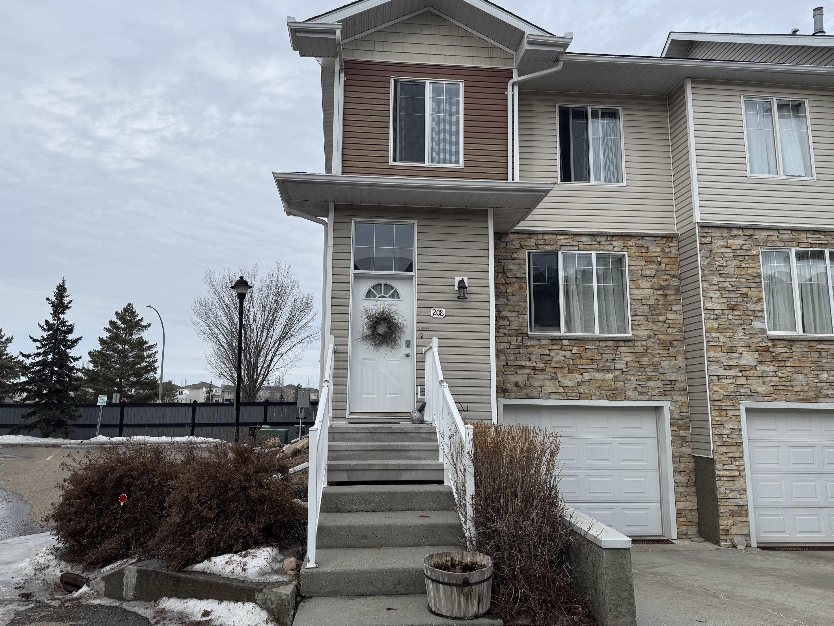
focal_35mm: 25
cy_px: 304
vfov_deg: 54.9
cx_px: 404
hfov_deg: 69.4
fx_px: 602
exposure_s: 1/2105
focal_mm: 6.76
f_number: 1.78
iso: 80
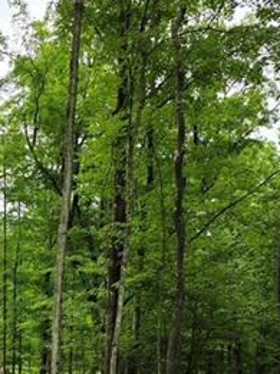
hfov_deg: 21.0
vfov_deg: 27.0
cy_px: 374
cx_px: 6
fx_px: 733
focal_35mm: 68
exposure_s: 1/377
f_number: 1.7
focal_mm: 6.3
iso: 12
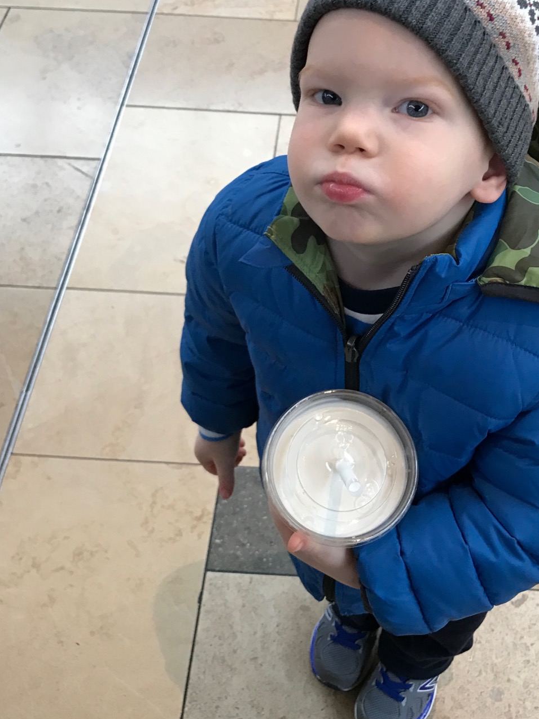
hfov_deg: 32.6
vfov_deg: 42.7
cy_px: 284
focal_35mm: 44
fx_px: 913
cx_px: 360
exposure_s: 1/40
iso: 25
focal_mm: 3.99
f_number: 1.8
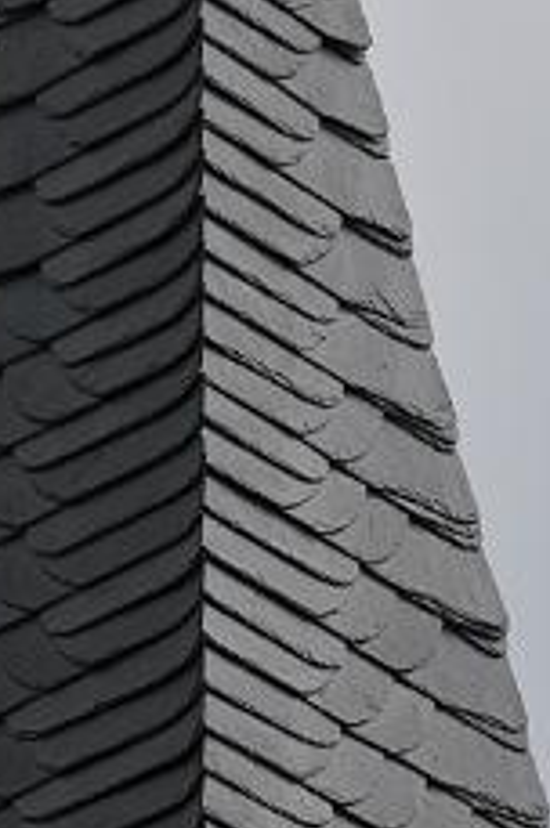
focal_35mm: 1509
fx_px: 34684
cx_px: 119
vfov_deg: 1.4
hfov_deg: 0.9
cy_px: 427
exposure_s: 1/320
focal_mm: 320
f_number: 18
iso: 200
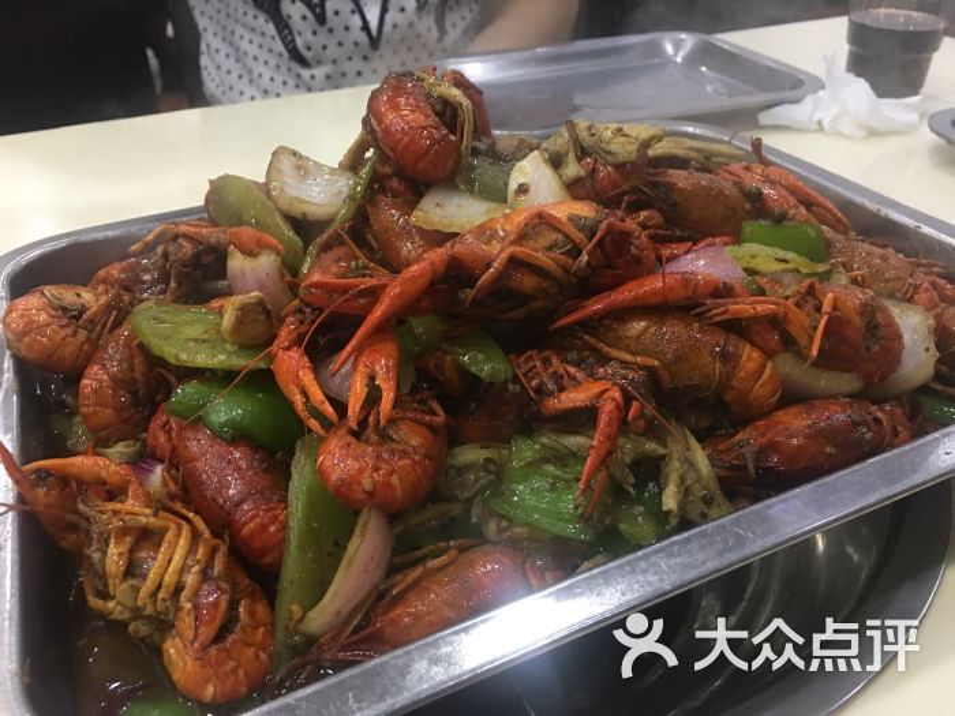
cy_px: 358
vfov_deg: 48.2
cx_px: 478
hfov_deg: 61.7
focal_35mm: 29
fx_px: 800
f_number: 2.2
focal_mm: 4.15
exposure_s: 1/17
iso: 100
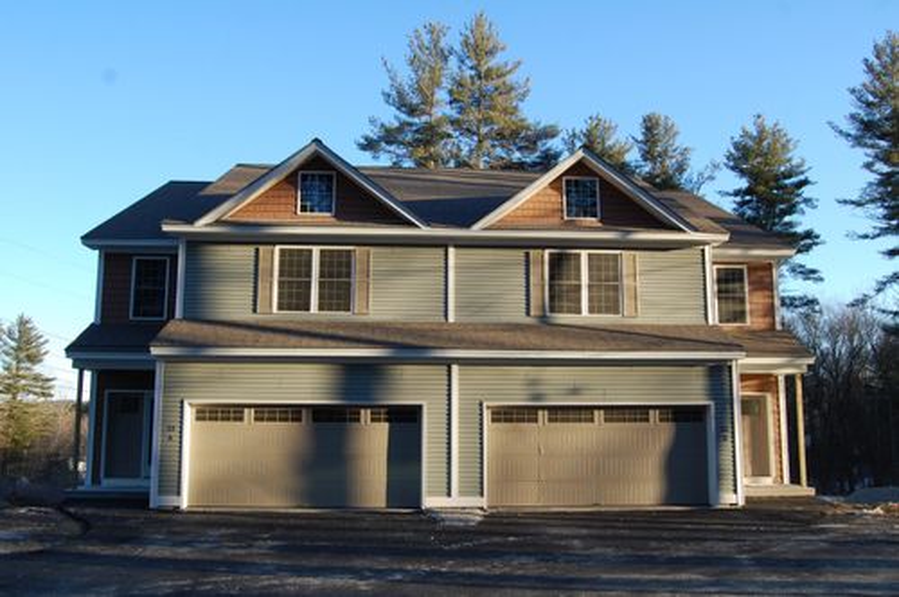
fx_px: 748
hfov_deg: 62.0
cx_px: 450
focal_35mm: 30
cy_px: 298
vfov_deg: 43.5
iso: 200
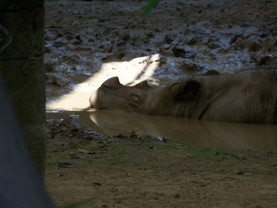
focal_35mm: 350
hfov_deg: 5.7
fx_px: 2801
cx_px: 138
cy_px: 104
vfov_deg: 4.2
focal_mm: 62
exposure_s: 1/125
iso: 100
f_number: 4.8
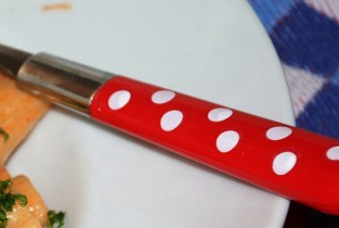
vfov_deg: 4.5
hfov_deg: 6.7
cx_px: -74
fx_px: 2896
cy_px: 180
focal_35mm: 307
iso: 200
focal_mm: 80
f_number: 5.6
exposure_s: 1/60
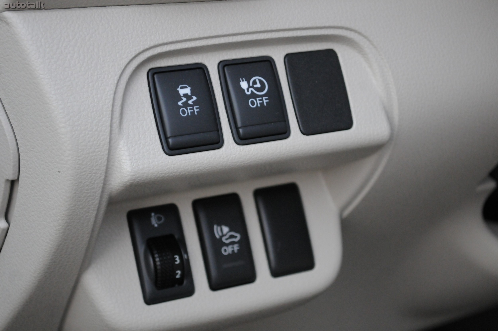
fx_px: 1140
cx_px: 249
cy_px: 166
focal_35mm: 82
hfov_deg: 24.6
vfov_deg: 16.5
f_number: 5.6
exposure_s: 1/250
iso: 2000
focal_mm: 55
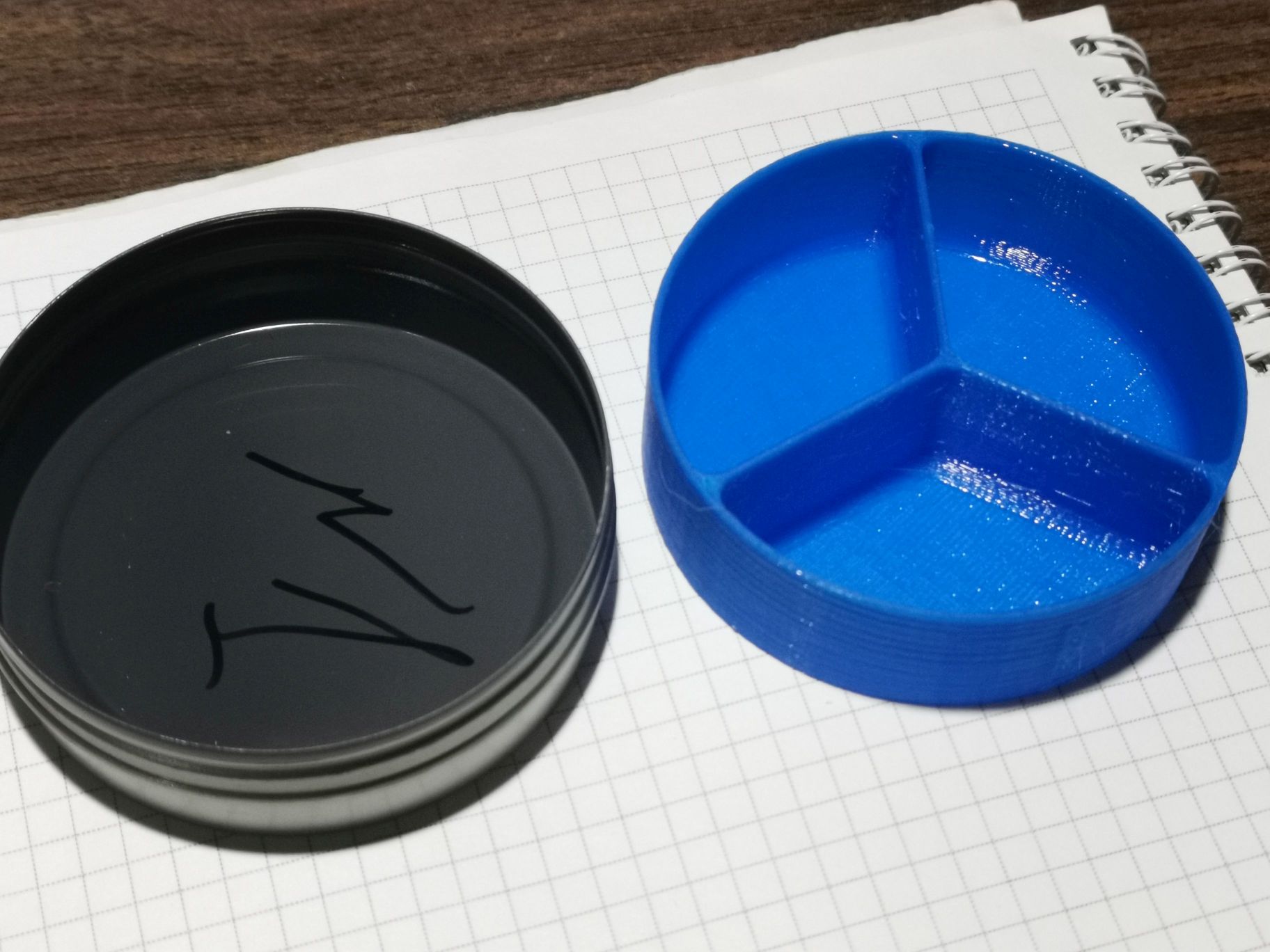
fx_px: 2201
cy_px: 476
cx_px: 635
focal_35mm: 60
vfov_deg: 24.4
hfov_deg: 32.2
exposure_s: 1/50
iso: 400
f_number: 1.8
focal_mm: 5.58
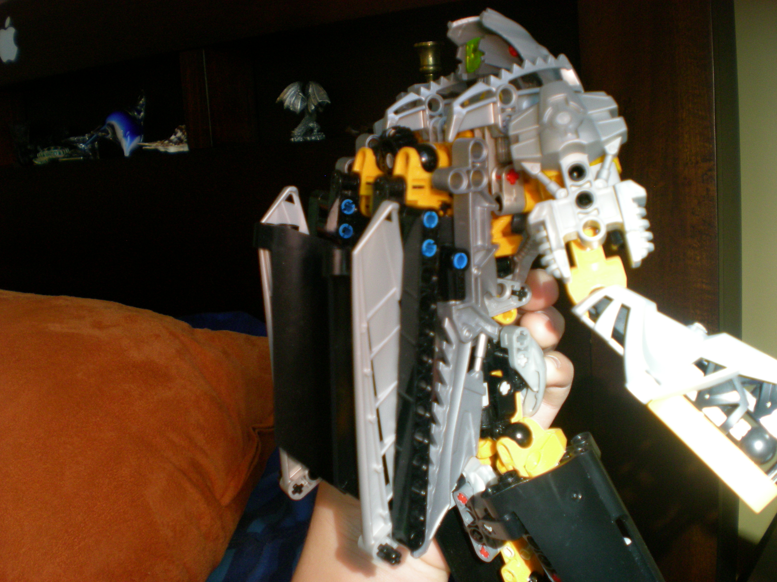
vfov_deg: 37.7
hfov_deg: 49.0
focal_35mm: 38
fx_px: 853
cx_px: 388
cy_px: 291
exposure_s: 1/60
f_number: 3.1
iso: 197
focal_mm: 6.3
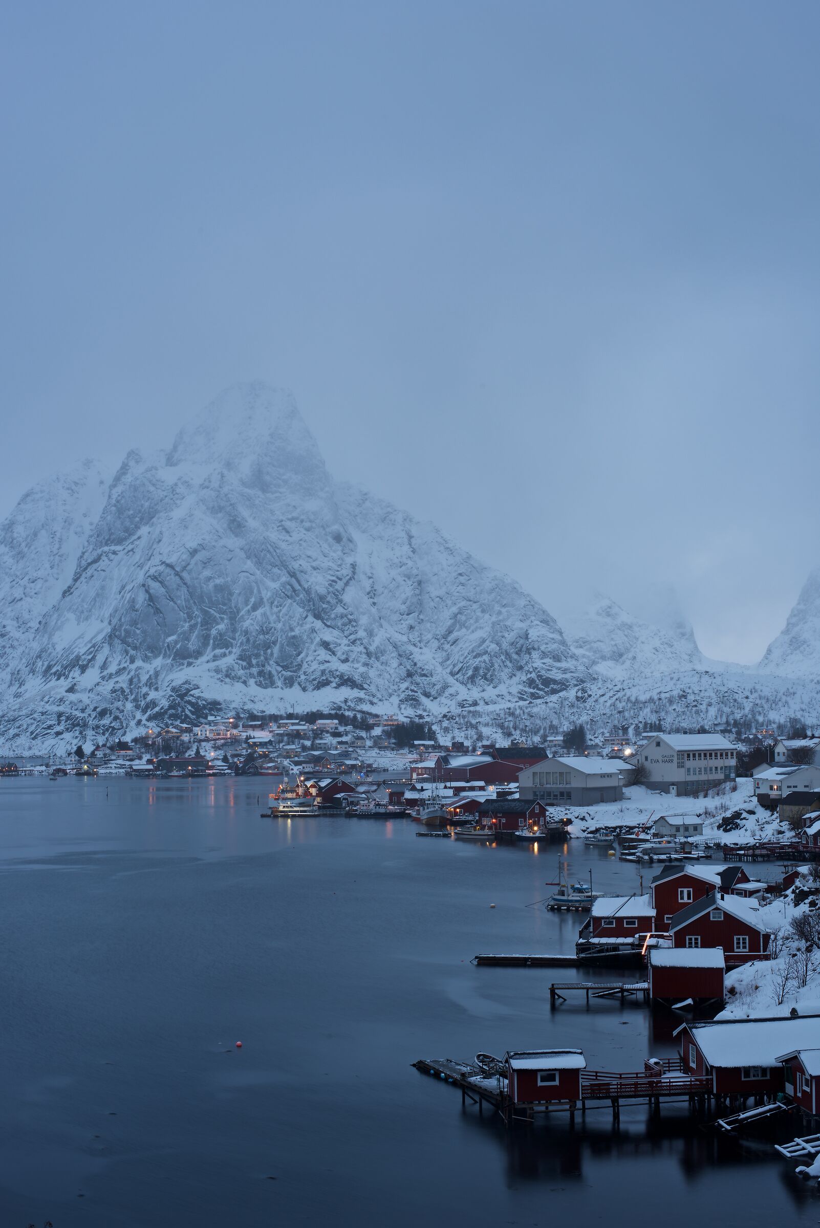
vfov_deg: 39.6
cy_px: 614
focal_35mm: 50
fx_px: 1707
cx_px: 410
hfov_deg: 27.0
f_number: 16
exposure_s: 5
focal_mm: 50
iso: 31
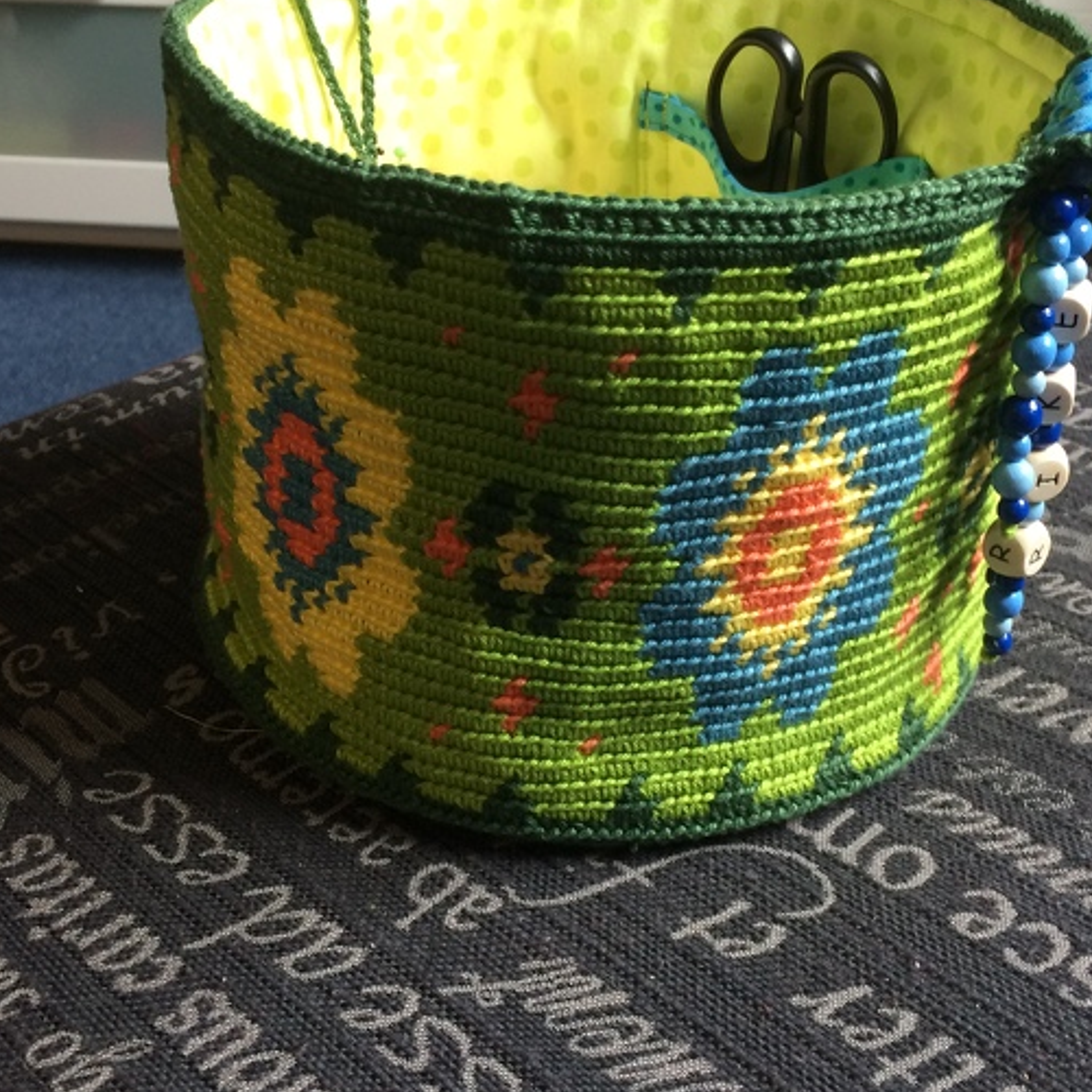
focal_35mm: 41
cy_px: 529
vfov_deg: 40.9
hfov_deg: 40.9
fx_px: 1463
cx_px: 596
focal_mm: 4.15
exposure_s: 1/33
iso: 100
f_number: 2.2
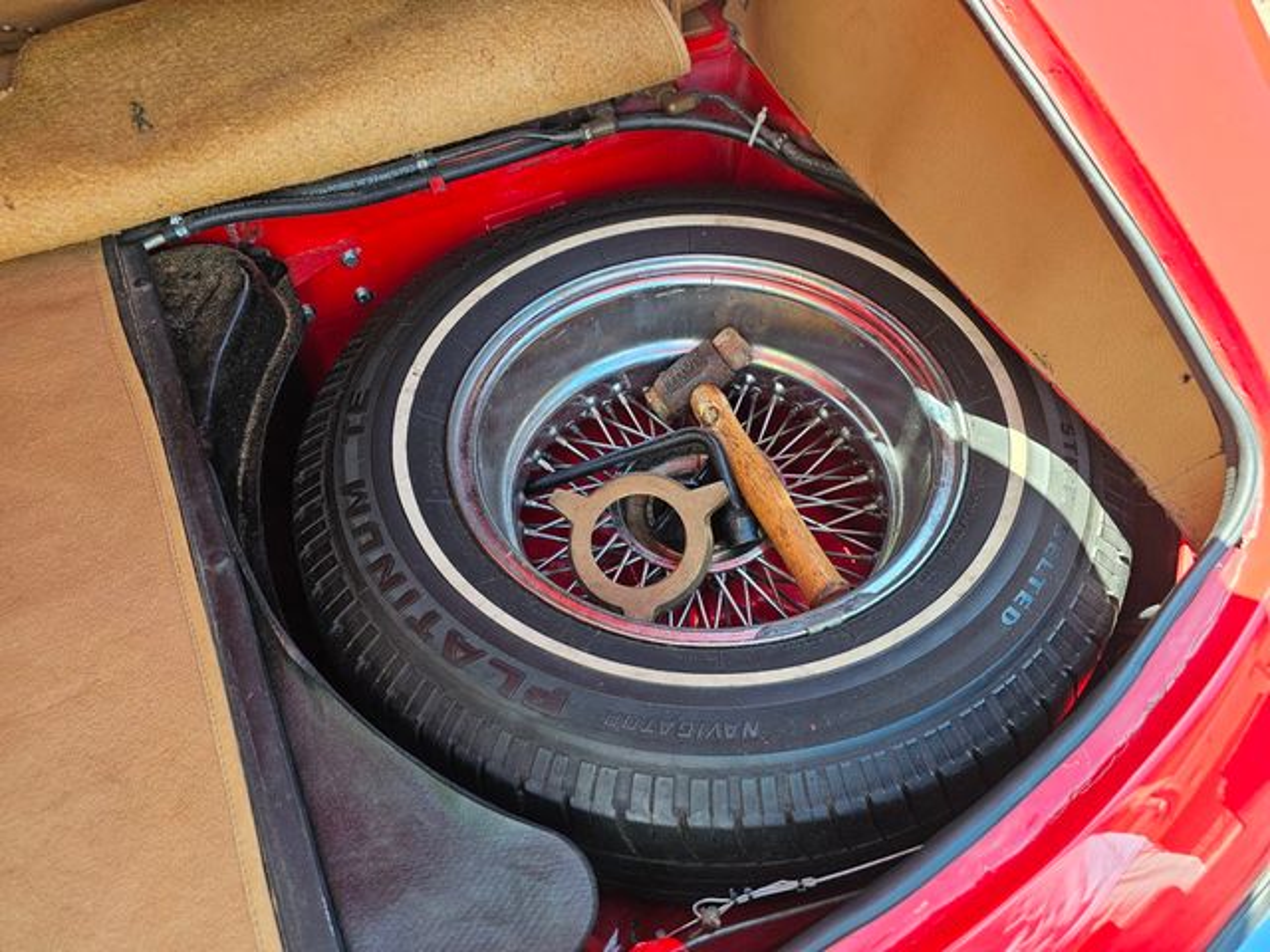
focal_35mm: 23
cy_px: 476
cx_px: 635
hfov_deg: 73.9
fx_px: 844
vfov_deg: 58.9
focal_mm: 6.3
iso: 50
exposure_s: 1/180
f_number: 1.7
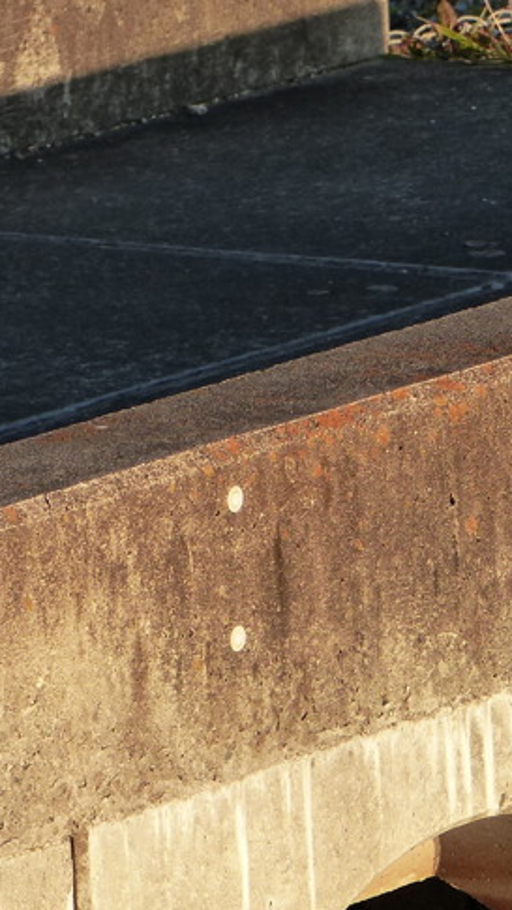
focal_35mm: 563
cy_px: 360
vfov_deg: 3.8
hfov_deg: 2.2
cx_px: 733
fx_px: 13581
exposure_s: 1/320
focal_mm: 44
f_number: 4
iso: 160
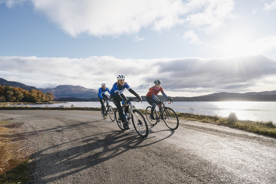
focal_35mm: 19
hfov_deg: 86.9
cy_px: 92
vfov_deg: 64.6
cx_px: 137
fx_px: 146
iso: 320
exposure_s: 1/500
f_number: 14
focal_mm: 18
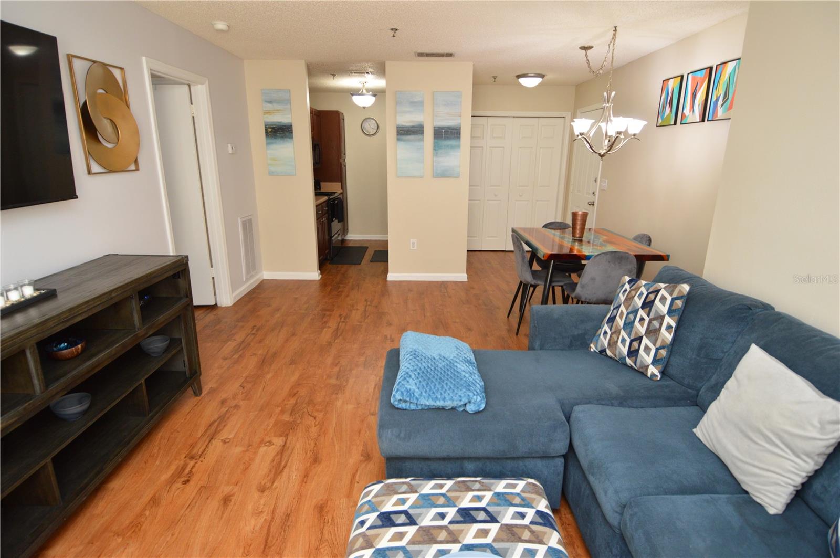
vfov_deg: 67.3
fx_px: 420
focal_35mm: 18
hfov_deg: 90.1
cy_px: 279
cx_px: 420
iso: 560
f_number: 4
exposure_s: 1/60
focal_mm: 12
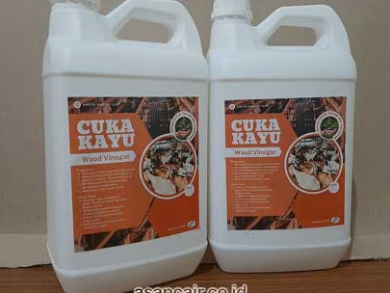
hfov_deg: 56.8
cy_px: 132
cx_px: 189
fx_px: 361
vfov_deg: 44.1
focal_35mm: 32
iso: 320
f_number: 1.7
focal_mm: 3.93
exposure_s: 1/25
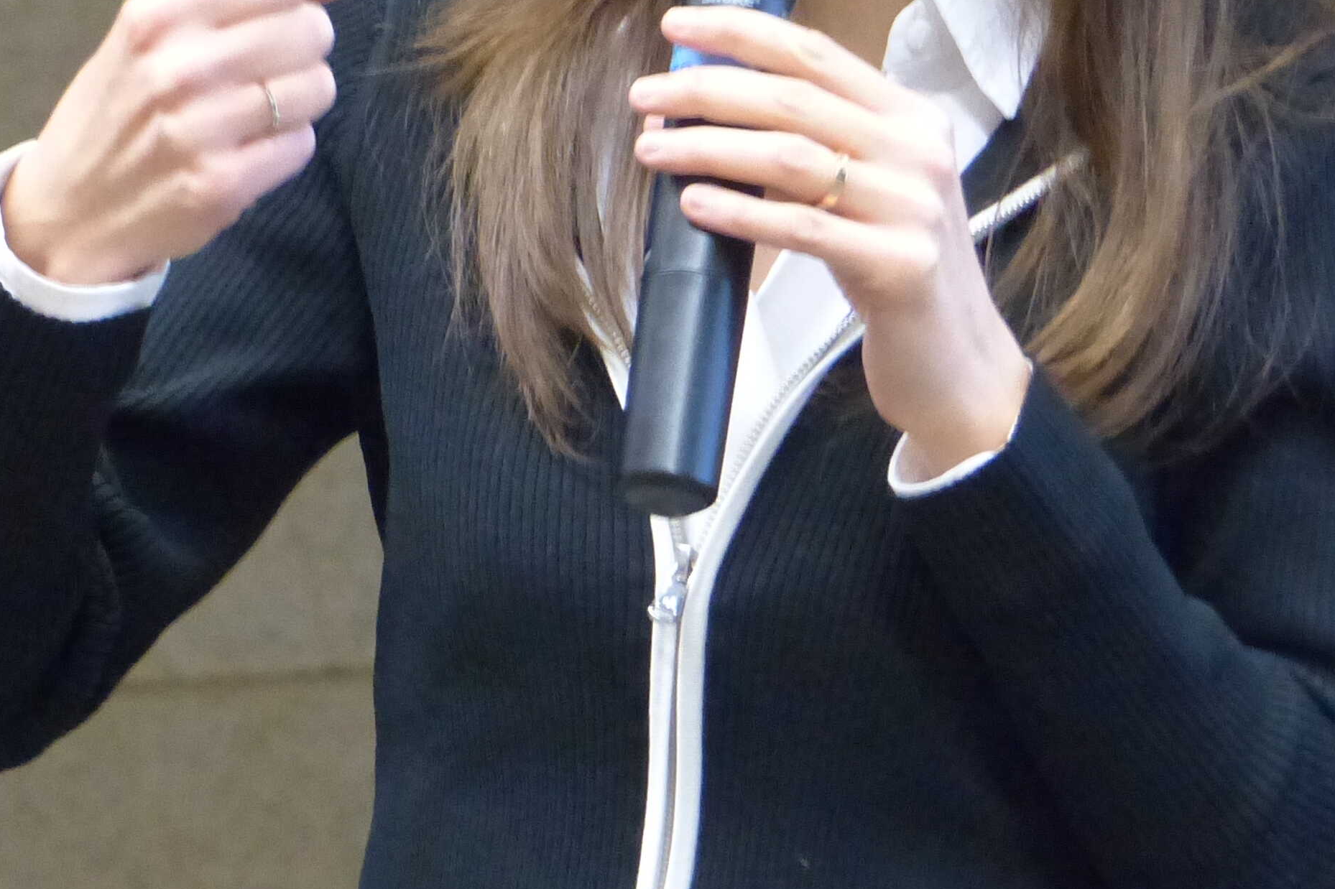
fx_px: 21837
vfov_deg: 2.3
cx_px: 652
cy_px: -116
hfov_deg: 3.5
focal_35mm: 589
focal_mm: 47.4
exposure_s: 1/30
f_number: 2.8
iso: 800
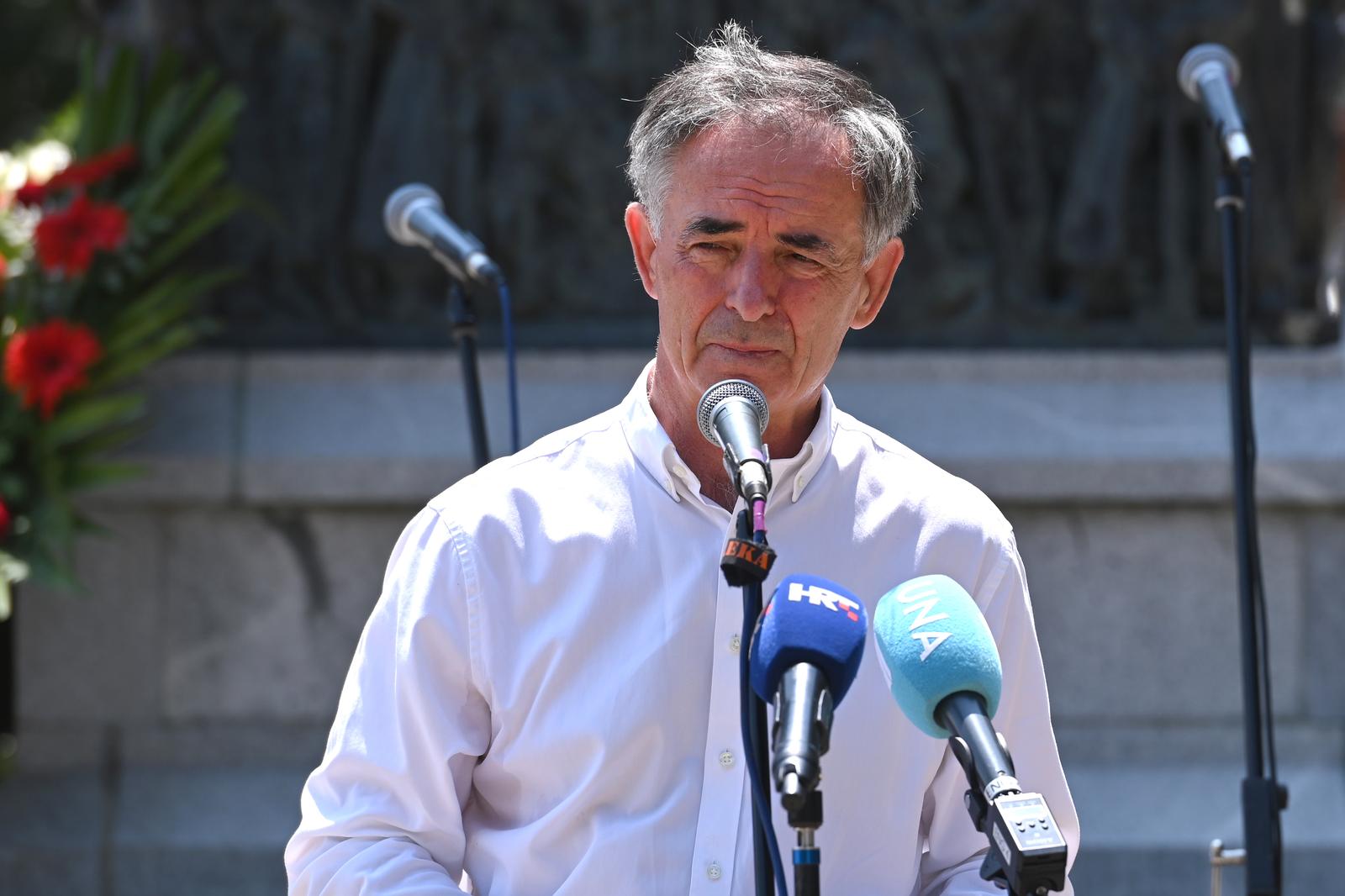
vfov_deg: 6.9
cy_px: 448
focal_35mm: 200
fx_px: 7470
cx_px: 672
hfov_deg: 10.3
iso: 140
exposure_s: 1/800
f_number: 5.6
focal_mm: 200
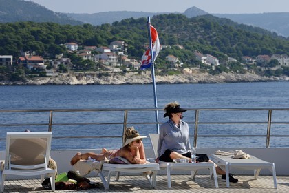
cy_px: 96
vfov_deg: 8.9
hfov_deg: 13.2
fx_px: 1244
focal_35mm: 155
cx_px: 144
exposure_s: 1/400
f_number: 11
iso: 200
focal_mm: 155
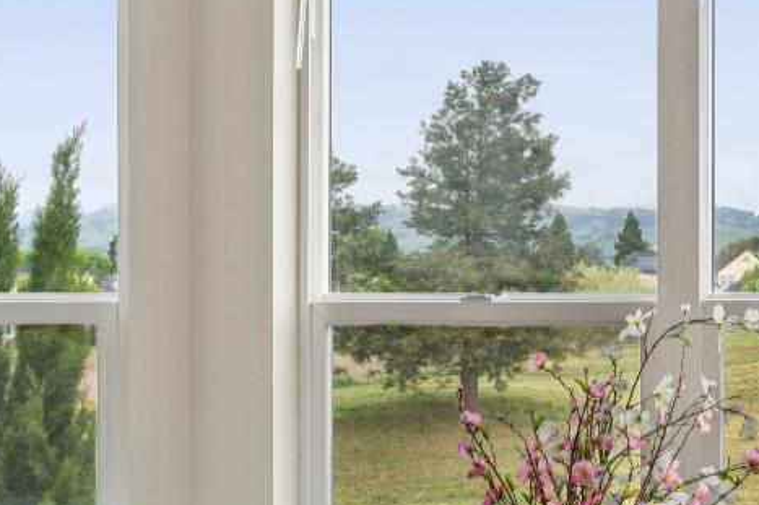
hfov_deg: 29.8
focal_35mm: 61
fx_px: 1286
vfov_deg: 22.2
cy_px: 300
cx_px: 819
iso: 320
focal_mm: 19
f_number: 11
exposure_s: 1/40
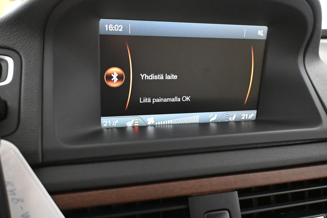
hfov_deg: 59.1
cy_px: 108
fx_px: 289
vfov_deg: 41.4
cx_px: 161
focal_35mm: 32
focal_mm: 20.5
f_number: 3.8
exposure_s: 1/60
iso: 7200
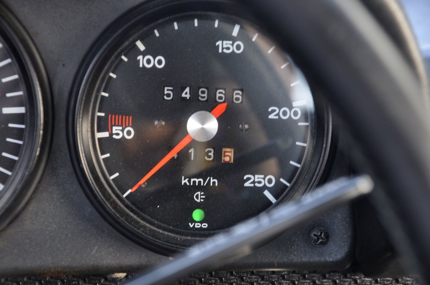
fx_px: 1253
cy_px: 142
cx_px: 215
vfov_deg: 13.0
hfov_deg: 19.5
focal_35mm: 105
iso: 500
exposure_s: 1/15
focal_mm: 70
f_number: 5
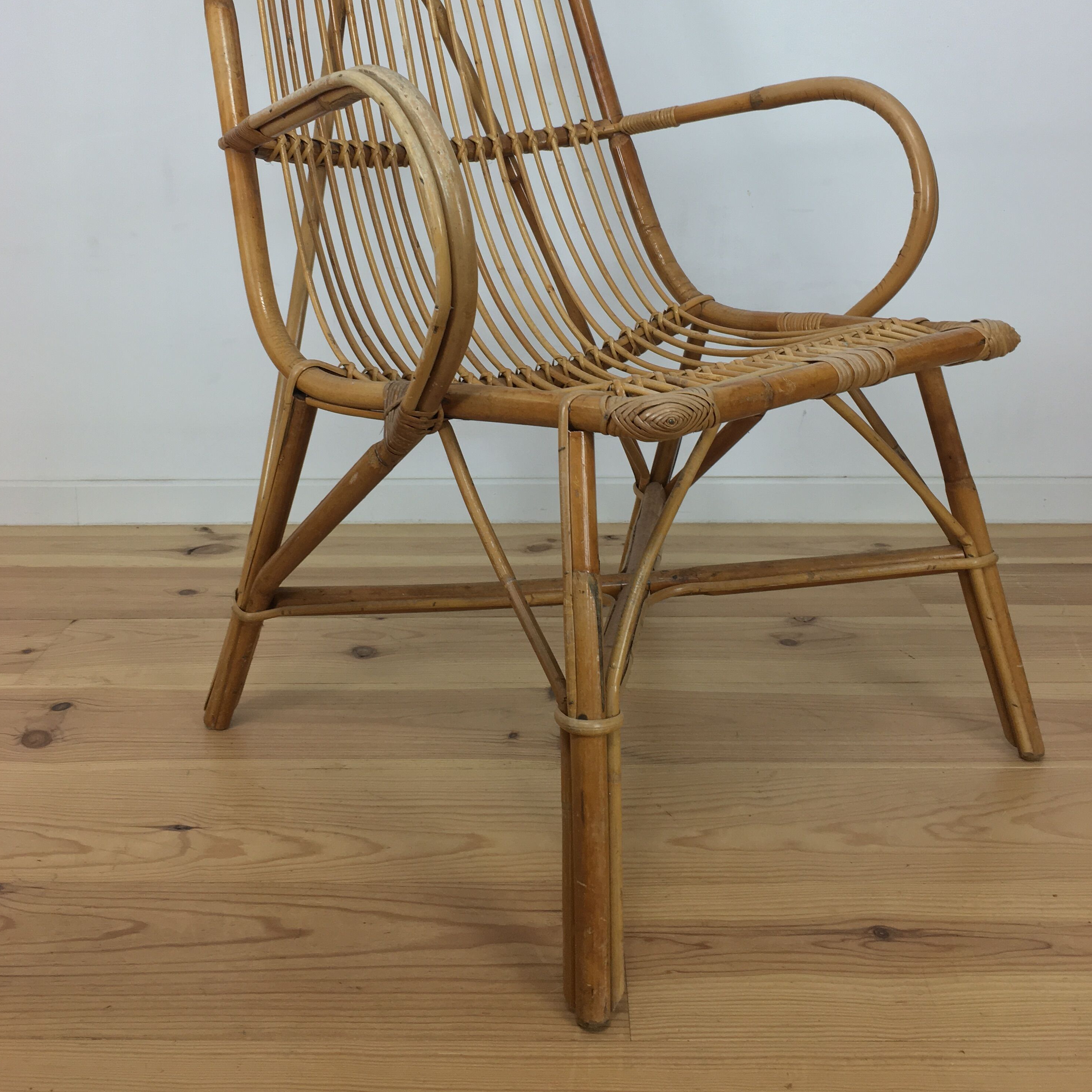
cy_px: 349
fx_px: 1249
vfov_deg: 46.4
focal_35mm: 35
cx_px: 539
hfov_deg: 47.2
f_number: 2.2
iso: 32
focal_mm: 4.15
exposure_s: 1/33
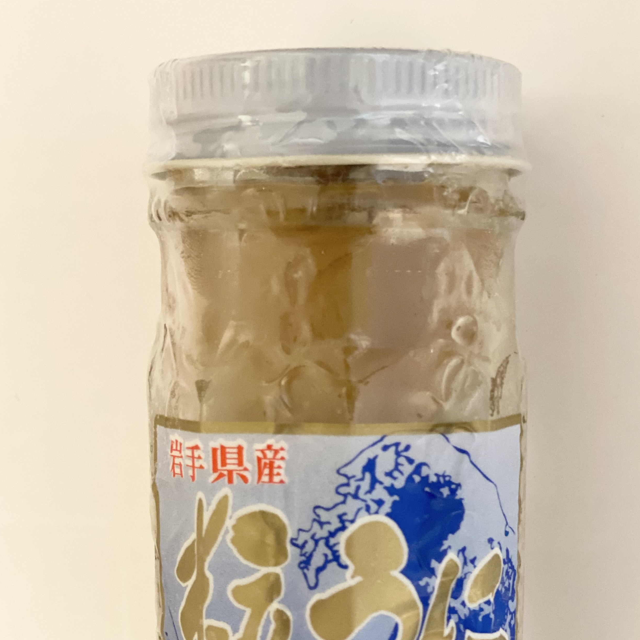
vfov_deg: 23.8
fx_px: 1506
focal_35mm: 72
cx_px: 331
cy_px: 465
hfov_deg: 24.0
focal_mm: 6
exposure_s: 1/33
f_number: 2
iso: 320
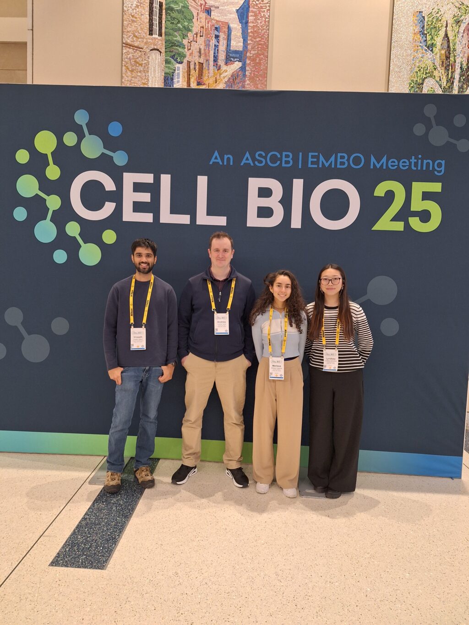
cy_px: 312
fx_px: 415
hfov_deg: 58.9
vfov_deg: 73.9
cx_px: 234
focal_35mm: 23
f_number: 1.8
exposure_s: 1/40
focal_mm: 5.54
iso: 200
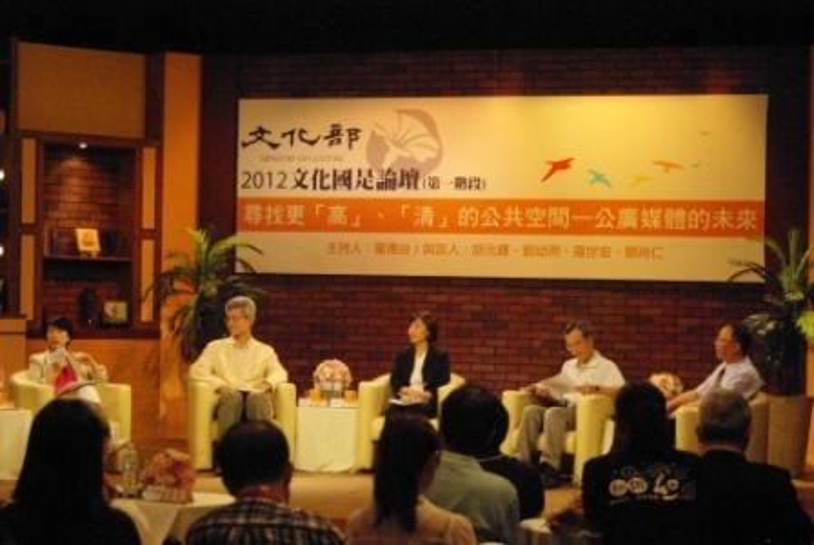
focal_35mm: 79
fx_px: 1789
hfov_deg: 25.6
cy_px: 272
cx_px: 407
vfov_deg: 17.3
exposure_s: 1/200
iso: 3200
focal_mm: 53
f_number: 4.5
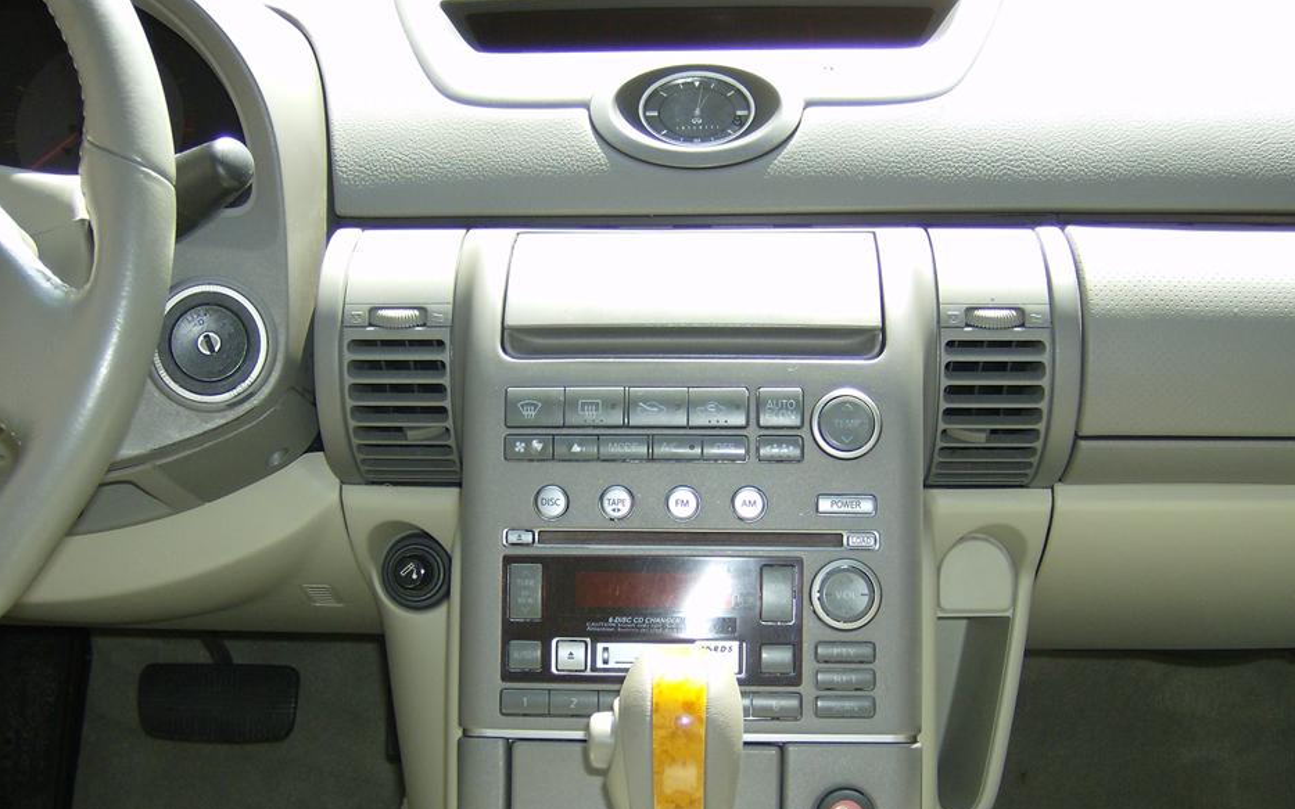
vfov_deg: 30.4
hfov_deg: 47.2
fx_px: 1482
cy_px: 507
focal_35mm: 42
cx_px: 646
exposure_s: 1/215
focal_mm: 6
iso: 100
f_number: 2.8
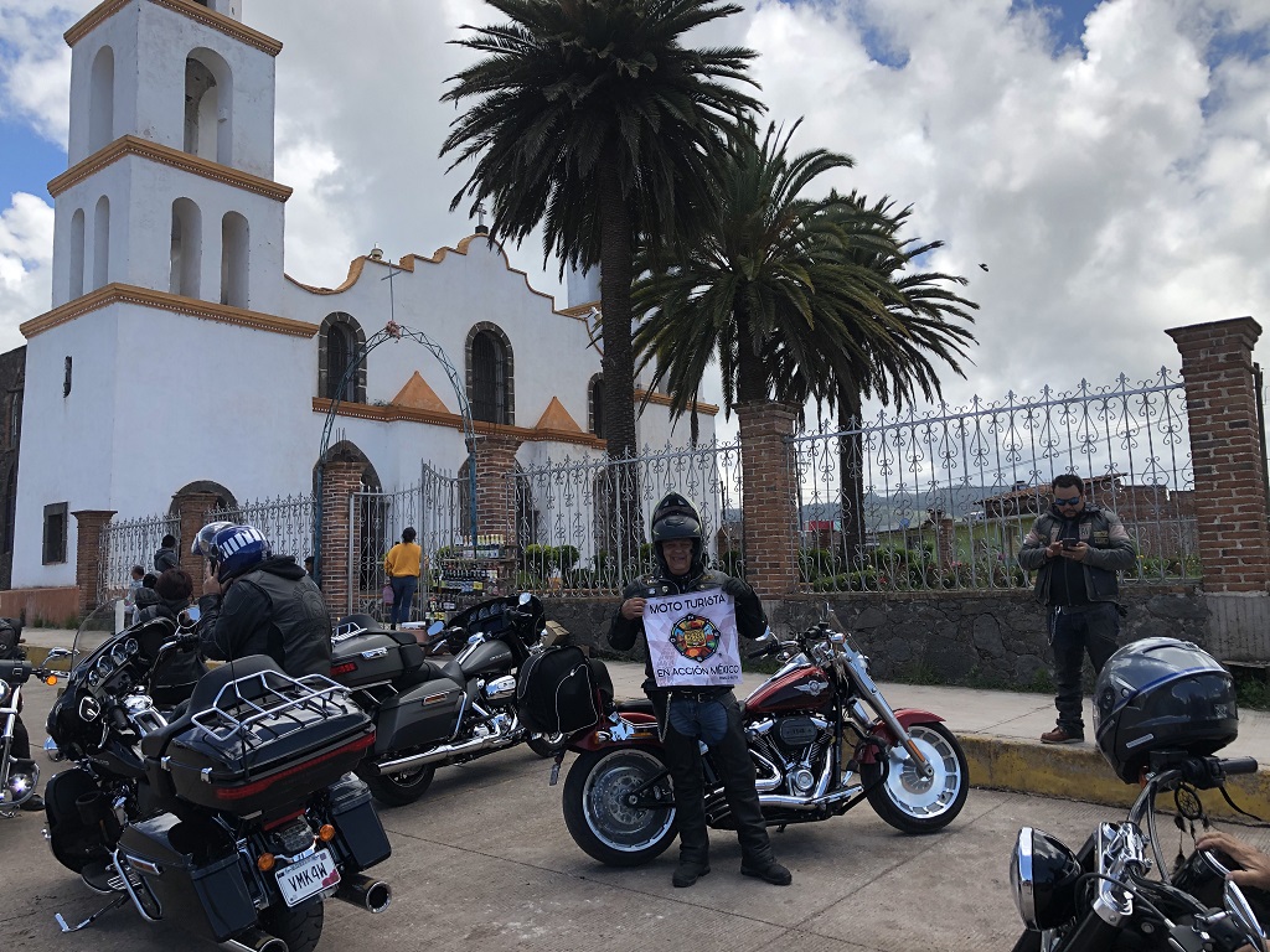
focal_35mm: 28
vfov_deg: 49.7
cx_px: 635
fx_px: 1027
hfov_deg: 63.4
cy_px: 476
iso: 20
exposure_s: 1/1567
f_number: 1.8
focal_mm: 3.99
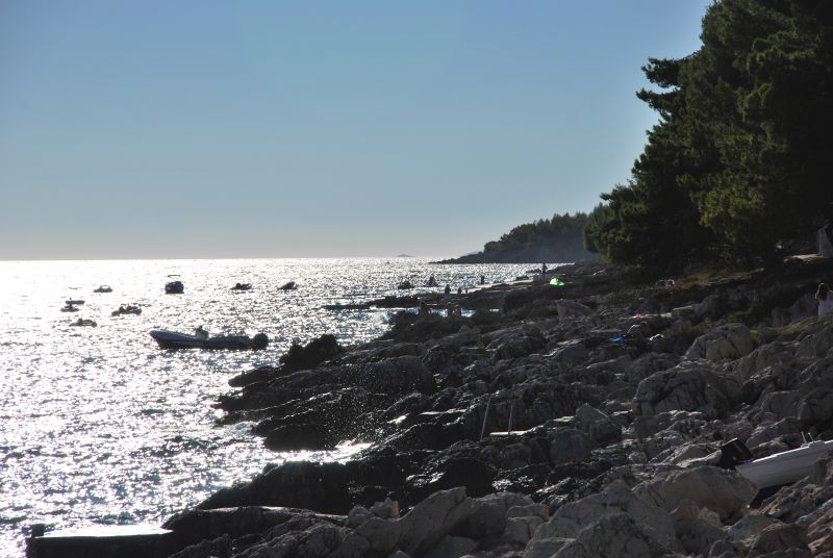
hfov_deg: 13.0
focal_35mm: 158
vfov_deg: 8.7
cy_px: 279
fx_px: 3650
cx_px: 416
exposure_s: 1/1250
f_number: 9
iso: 100
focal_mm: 105
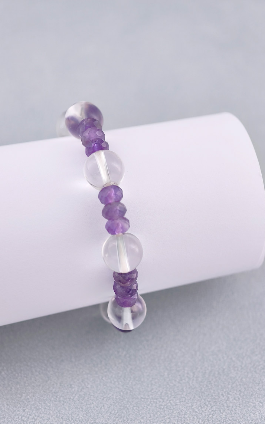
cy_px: 211
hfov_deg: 14.4
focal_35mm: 91
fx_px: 1052
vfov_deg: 22.8
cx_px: 131
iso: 125
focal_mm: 22.48
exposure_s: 1/160
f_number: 2.67
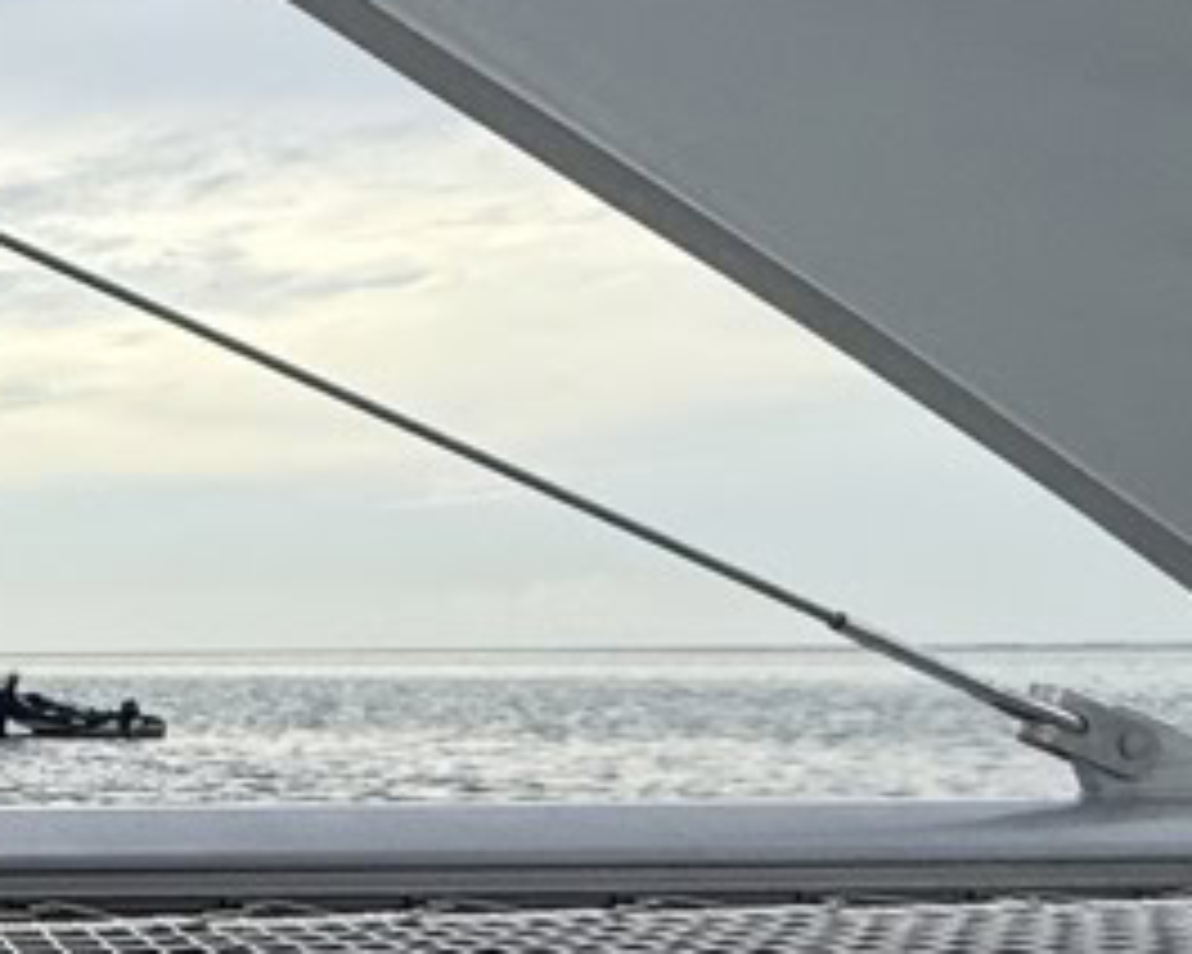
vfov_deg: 23.0
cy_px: 256
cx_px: -1255
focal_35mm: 66
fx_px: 2328
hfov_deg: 18.1
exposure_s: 1/701
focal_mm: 2.2
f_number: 2.2
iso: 50
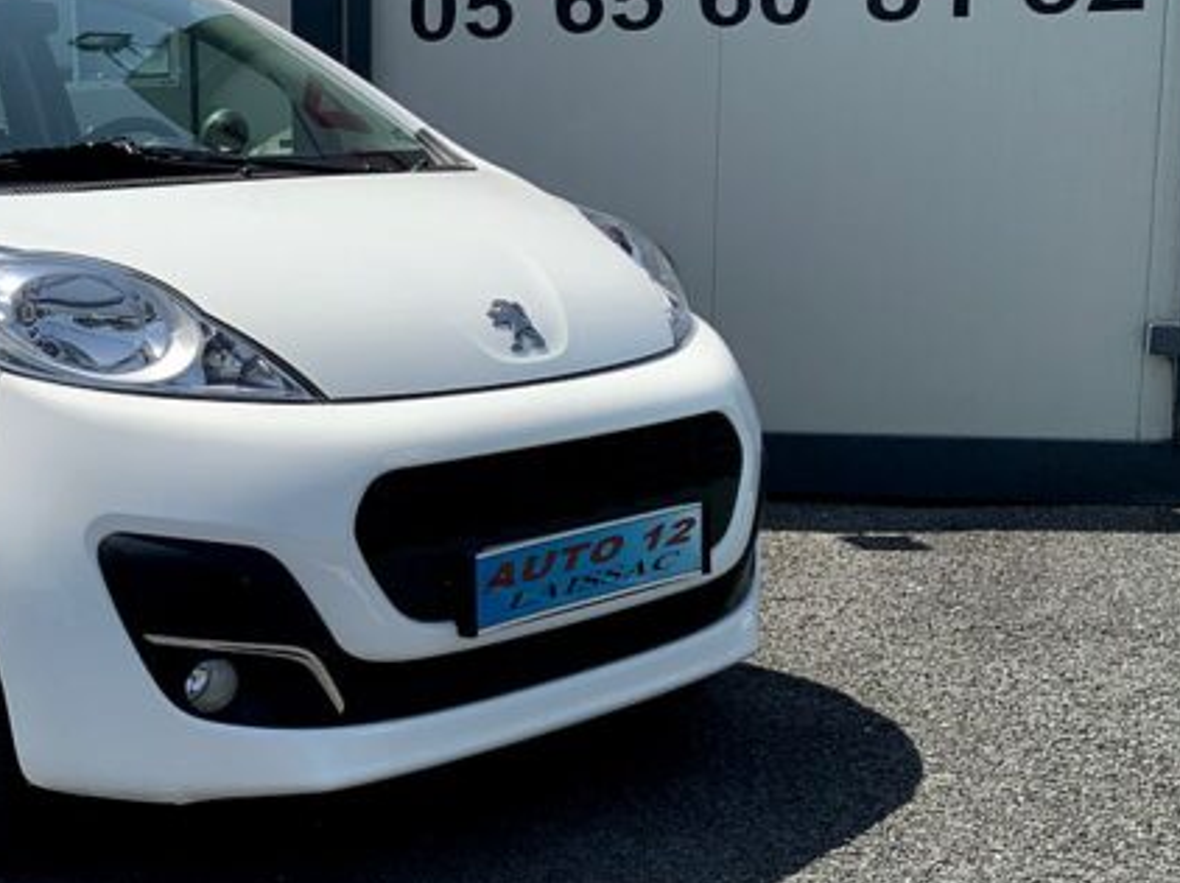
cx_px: 143
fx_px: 1874
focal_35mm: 55
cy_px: 436
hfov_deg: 33.3
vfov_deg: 26.5
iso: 20
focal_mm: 3
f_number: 1.8
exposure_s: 1/2538
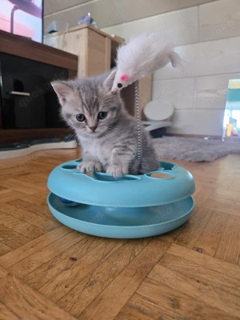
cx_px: 120
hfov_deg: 58.9
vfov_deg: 73.9
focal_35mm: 23
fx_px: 213
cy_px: 160
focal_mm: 5.4
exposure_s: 1/101
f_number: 1.8
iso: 640
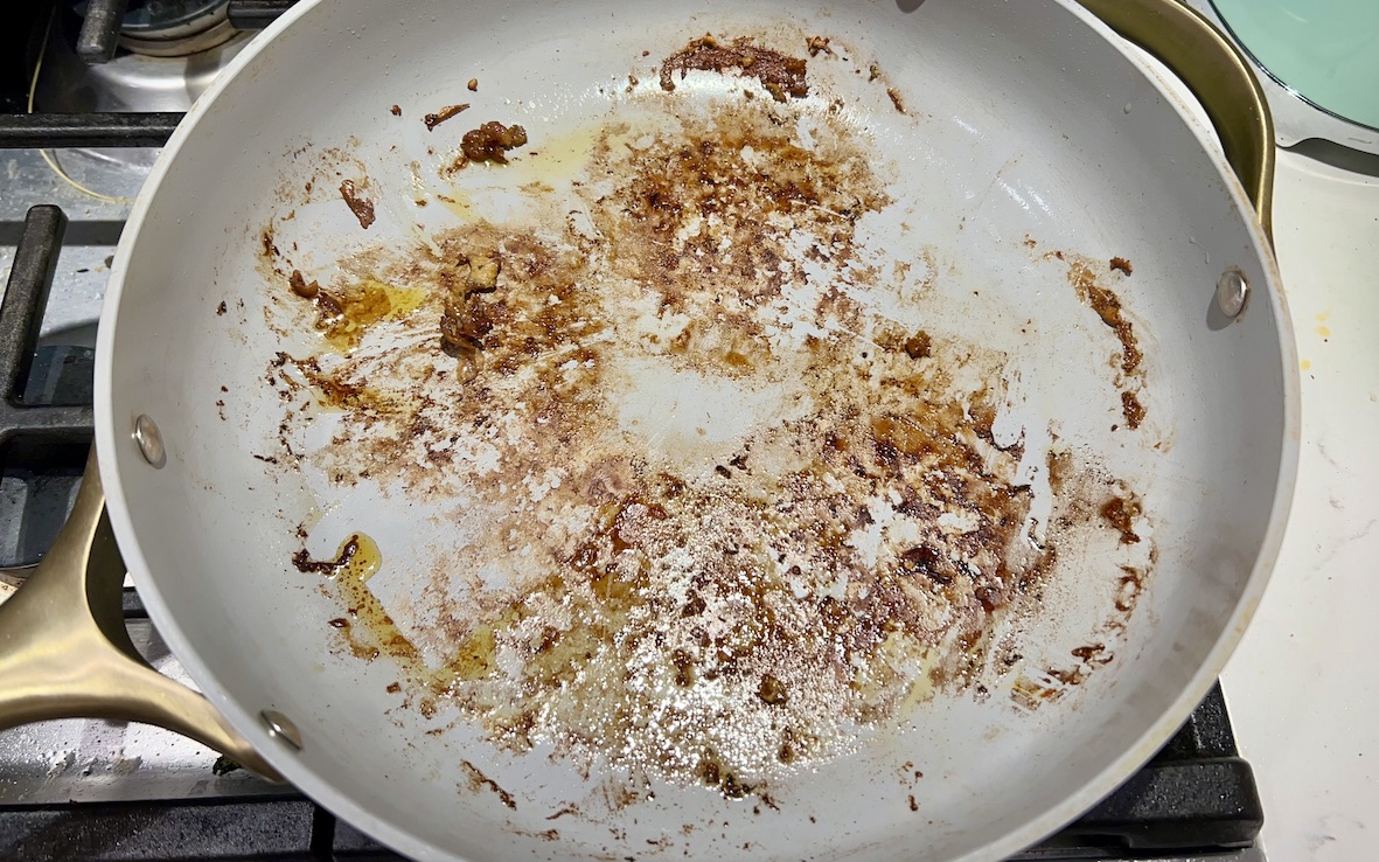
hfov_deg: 66.5
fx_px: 1052
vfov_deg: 44.5
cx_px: 690
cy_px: 397
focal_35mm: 28
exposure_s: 1/120
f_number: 1.5
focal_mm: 5.7
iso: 50
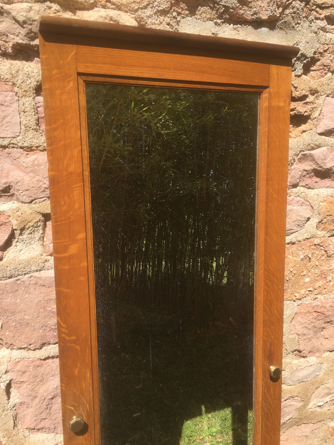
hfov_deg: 48.2
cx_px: 167
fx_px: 373
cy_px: 222
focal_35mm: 29
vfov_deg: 61.7
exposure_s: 1/950
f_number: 2.2
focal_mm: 4.15
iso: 25
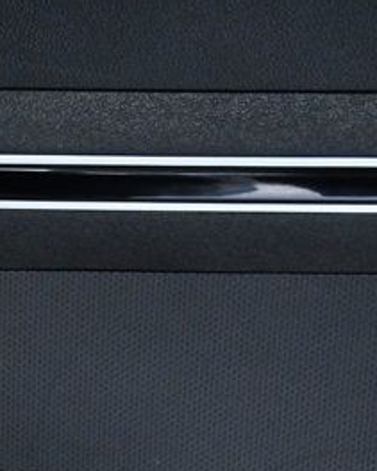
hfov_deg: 6.1
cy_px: 603
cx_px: -532
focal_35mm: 244
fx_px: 3405
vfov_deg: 7.8
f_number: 7.1
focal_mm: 45
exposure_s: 1/200
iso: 2500
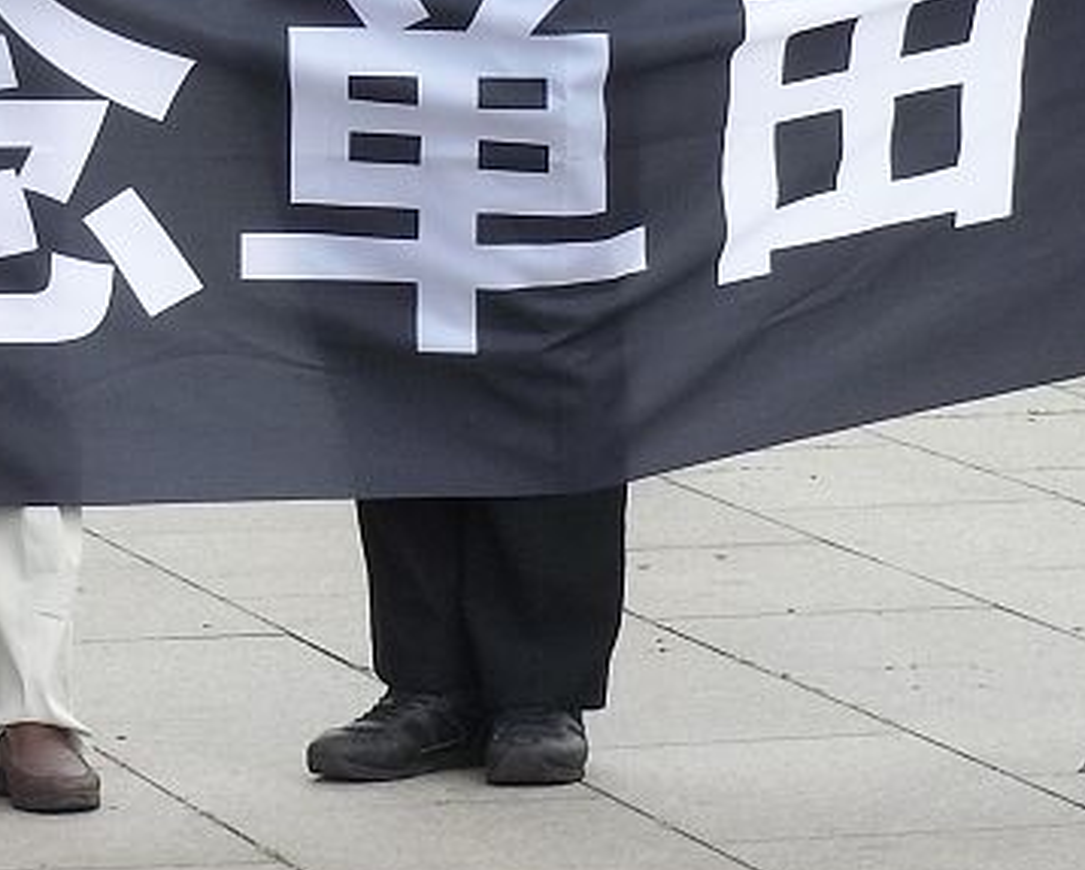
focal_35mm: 369
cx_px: 82
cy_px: -6
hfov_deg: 5.2
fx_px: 11859
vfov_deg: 4.2
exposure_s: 1/50
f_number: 5.3
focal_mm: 20.3
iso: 100
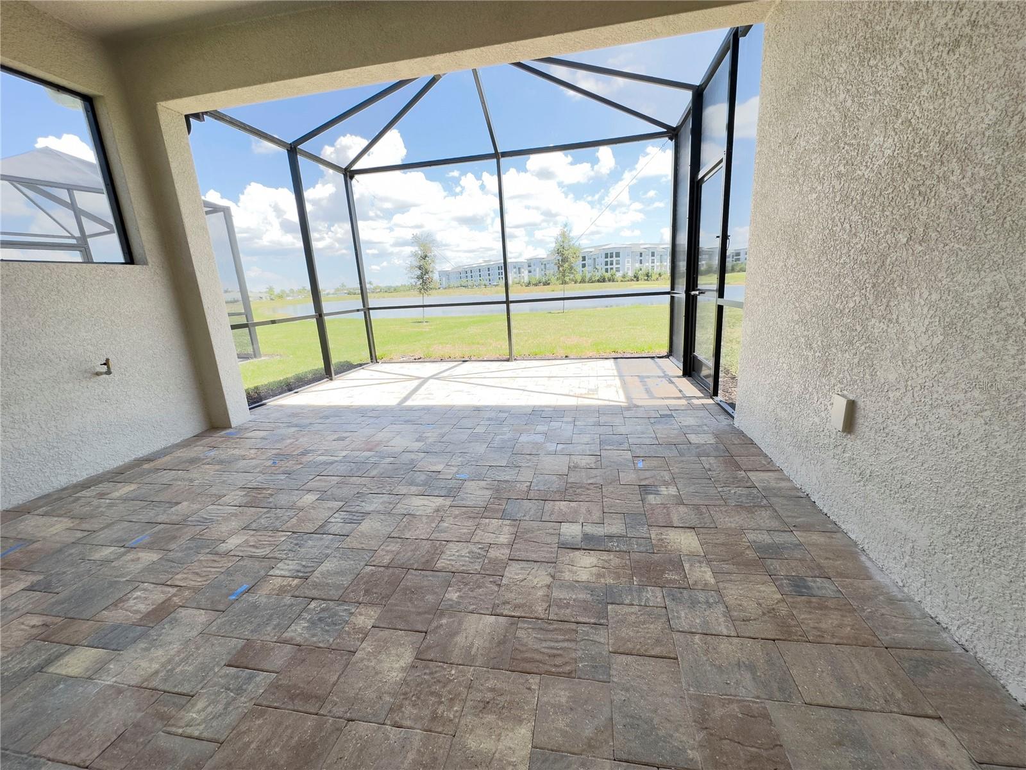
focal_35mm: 14
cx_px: 513
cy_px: 385
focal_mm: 2.22
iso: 40
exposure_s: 1/200
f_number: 2.2
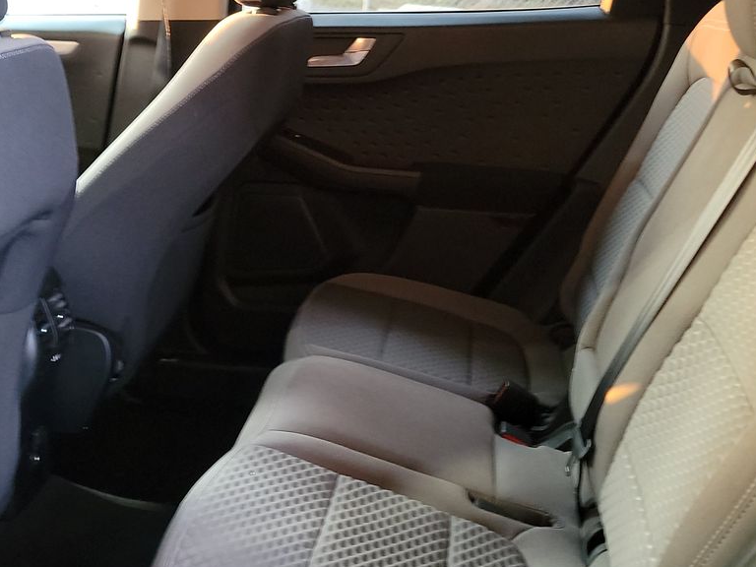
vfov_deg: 29.0
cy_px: 368
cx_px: 250
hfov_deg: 37.8
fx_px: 1092
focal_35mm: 50
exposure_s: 1/24
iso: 862
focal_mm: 6.7
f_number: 1.8
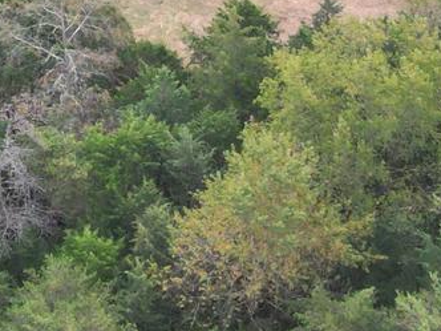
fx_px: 1885
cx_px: 76
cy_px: -326
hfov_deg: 13.3
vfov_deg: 9.4
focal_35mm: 148
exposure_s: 1/500
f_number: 1.7
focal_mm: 6.72
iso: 140
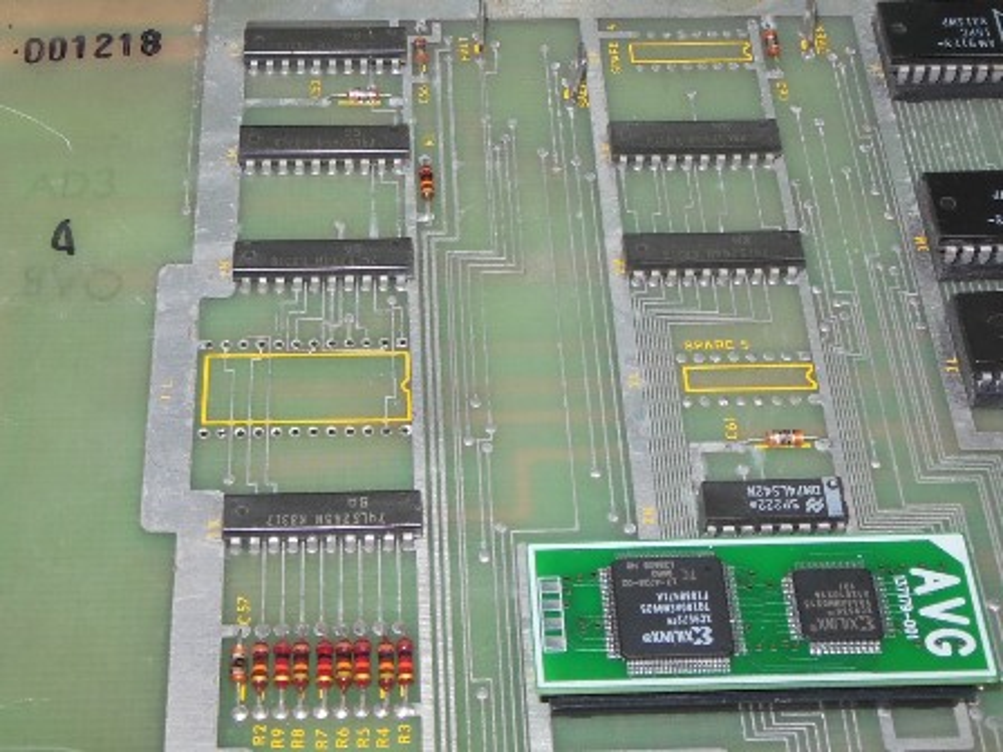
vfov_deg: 37.7
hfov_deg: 49.0
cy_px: 376
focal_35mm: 38
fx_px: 1101
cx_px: 502
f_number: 7.2
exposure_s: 1/30
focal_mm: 6.8
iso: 200
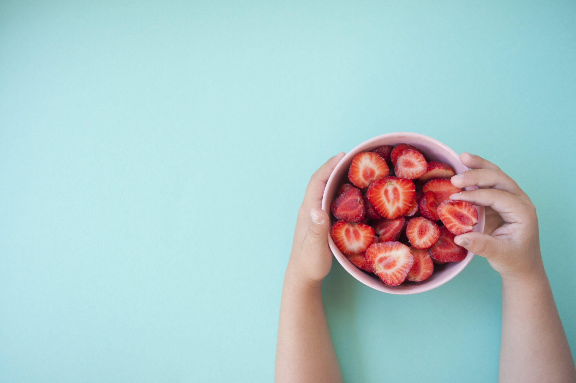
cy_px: 192
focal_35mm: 30
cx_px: 288
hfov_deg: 62.0
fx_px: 479
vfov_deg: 43.5
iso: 200
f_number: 4
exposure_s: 1/200
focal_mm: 20
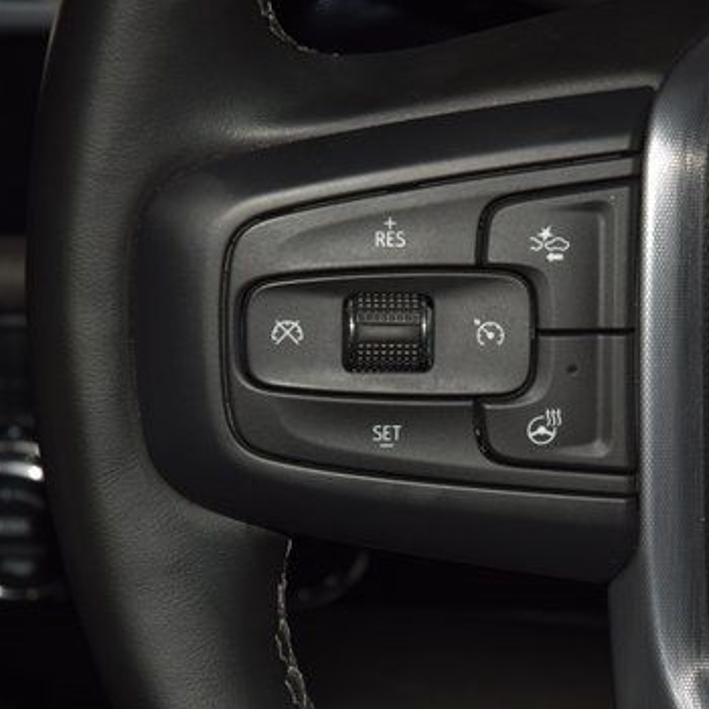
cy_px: 333
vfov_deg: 10.7
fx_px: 3777
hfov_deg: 10.7
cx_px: 478
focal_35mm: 163
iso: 100
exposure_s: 1/125
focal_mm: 70
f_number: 8
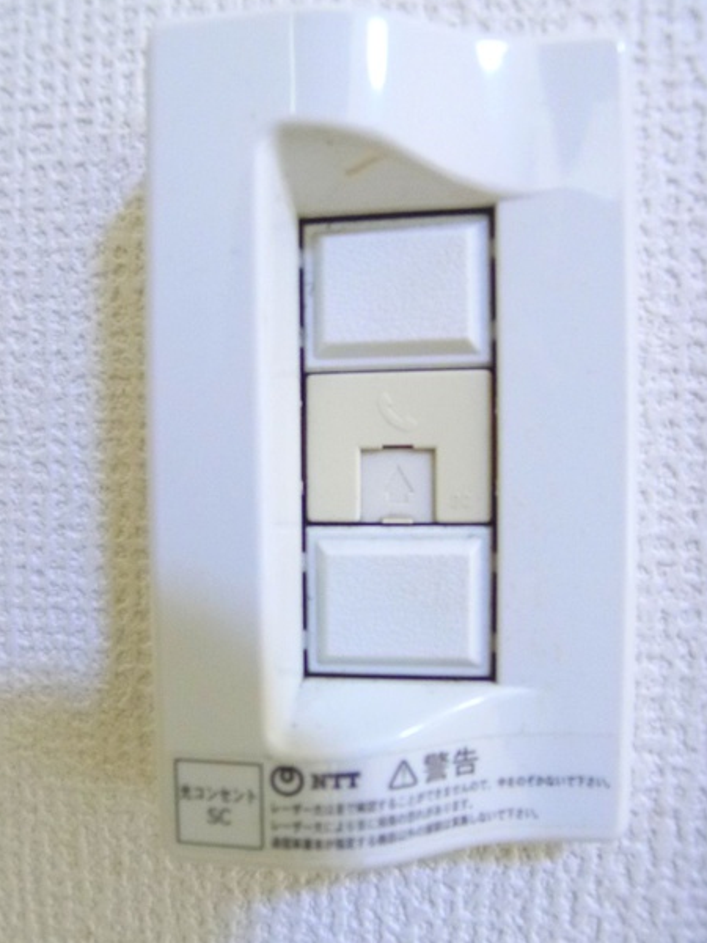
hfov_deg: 49.7
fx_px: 762
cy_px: 520
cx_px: 331
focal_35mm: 28
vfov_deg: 63.3
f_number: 2
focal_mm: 5.1
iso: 800
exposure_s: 1/40
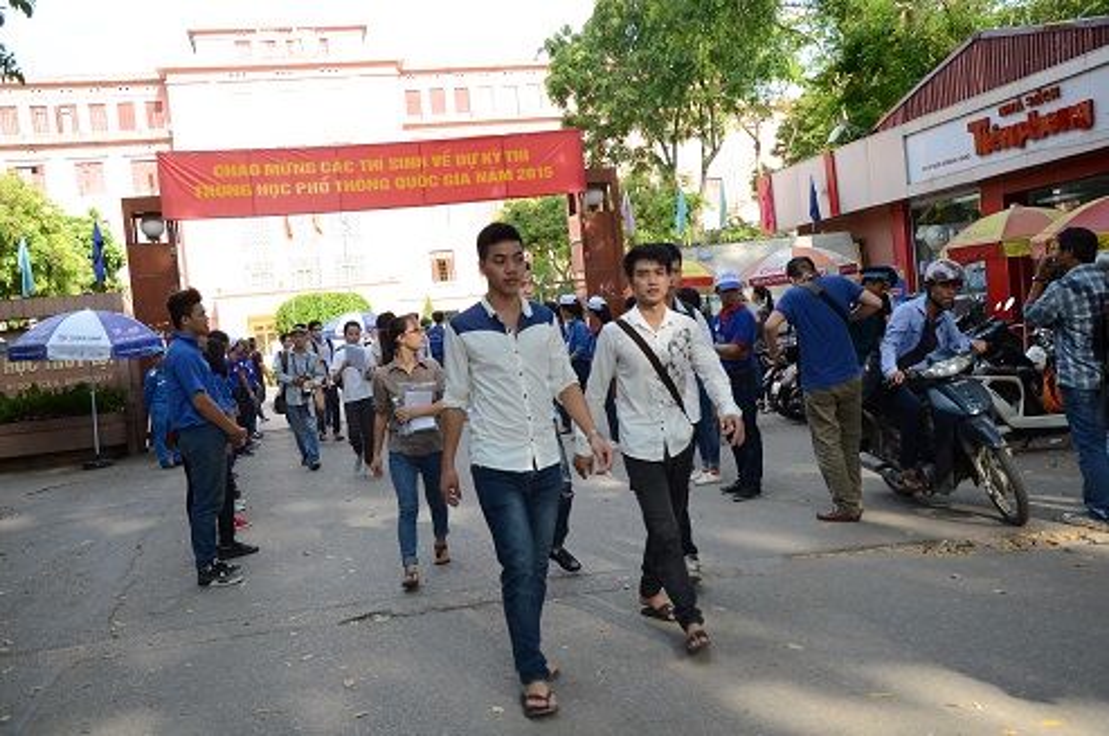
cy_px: 368
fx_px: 1107
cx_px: 554
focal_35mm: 36
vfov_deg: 36.8
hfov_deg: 53.2
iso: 100
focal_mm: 24
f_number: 4.5
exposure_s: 1/80
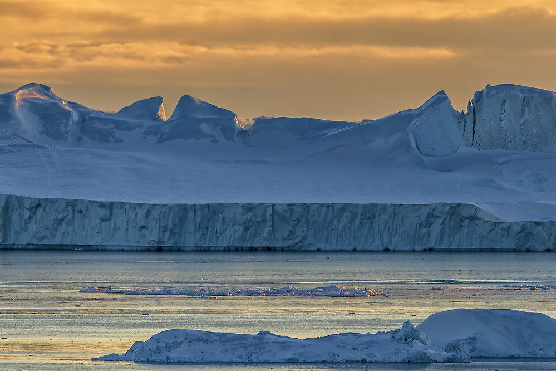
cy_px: 176
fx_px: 14841
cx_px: 407
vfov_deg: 1.4
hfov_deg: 2.1
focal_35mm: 961
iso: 100
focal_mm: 400
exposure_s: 1/125
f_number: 8
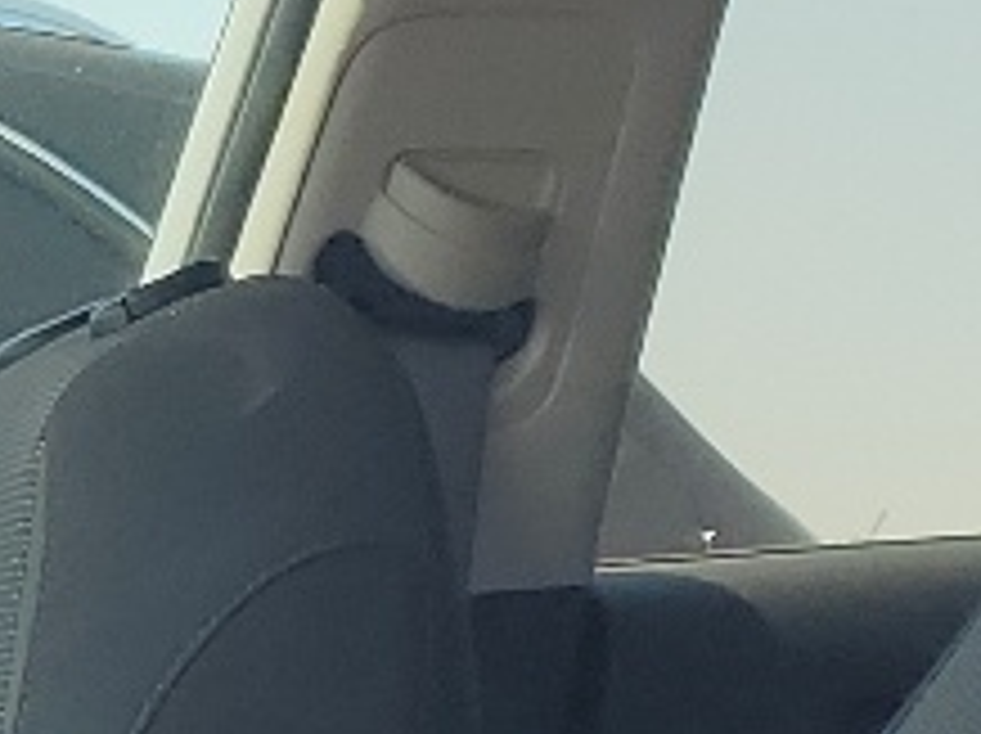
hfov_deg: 10.0
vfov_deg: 7.5
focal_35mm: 191
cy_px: 1423
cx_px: -558
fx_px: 5407
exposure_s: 1/625
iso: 50
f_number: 1.5
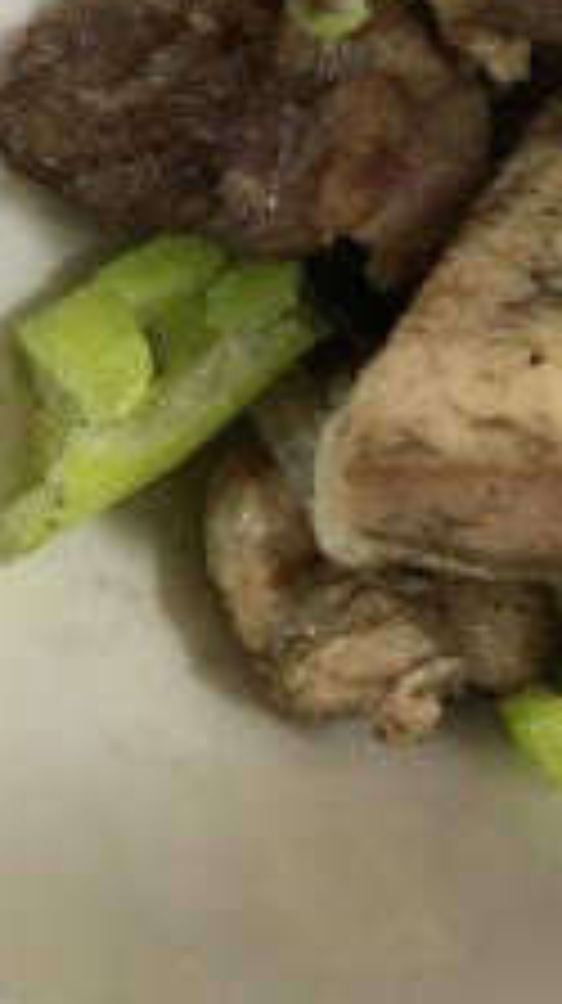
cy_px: -81
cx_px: 715
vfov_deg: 23.6
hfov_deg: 13.7
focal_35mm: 85
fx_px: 2258
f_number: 2.2
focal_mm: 4.15
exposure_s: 1/30
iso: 160
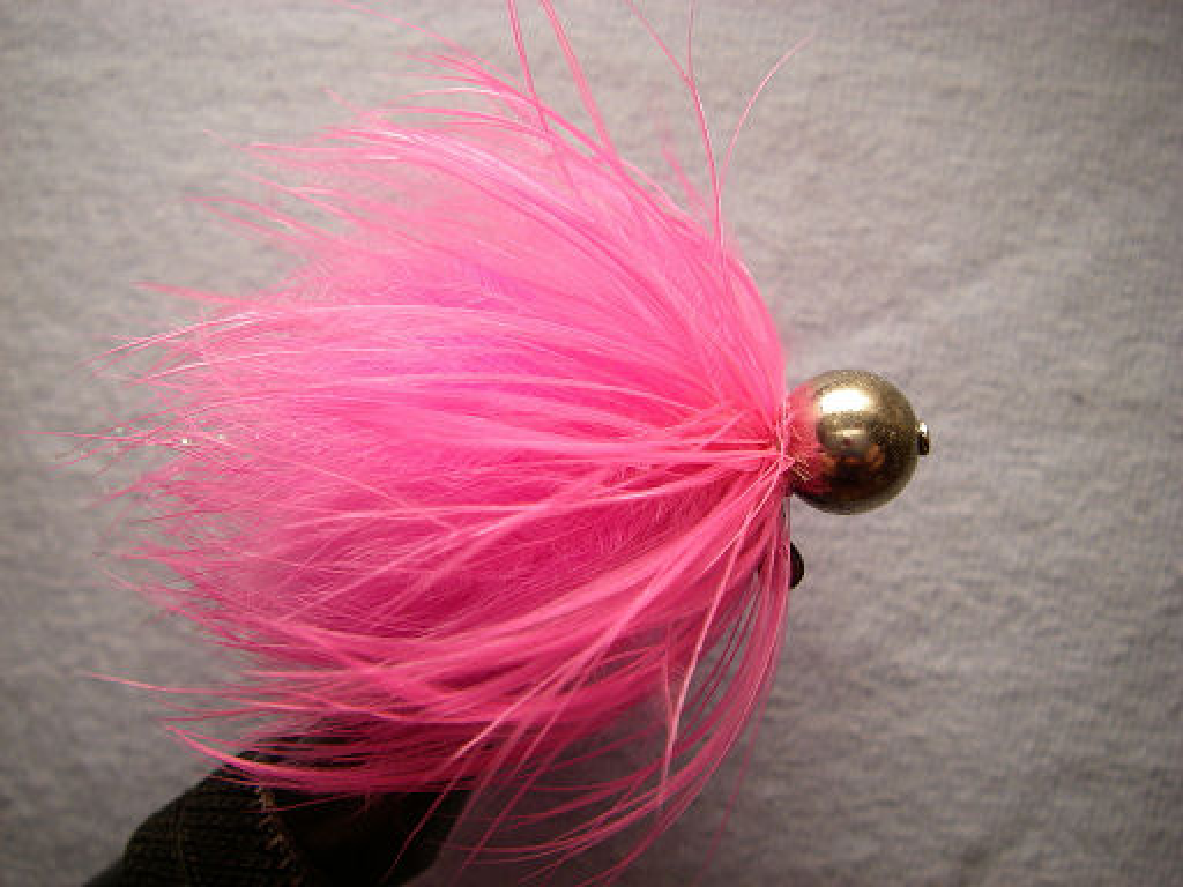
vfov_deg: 37.7
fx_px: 1299
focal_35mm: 38
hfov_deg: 49.0
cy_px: 444
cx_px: 592
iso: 64
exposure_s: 1/50
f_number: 3.3
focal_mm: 6.3
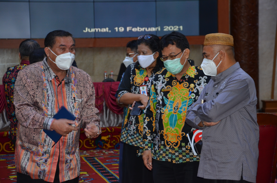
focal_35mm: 135
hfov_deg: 15.2
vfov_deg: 10.1
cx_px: 138
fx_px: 1037
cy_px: 92
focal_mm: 90
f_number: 5.6
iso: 800
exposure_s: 1/60
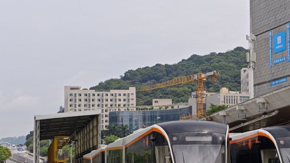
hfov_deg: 23.1
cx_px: 230
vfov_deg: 13.3
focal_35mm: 91
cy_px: 120
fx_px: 700
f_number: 1.6
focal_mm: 5.84
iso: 50
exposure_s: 1/2309
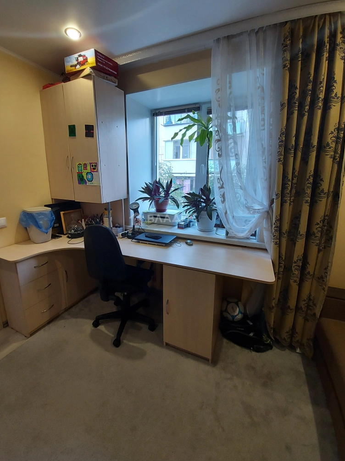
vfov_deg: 102.0
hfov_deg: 85.6
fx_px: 186
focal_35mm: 14
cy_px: 218
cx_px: 164
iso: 64
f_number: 2.2
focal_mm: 1.74
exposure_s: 1/50
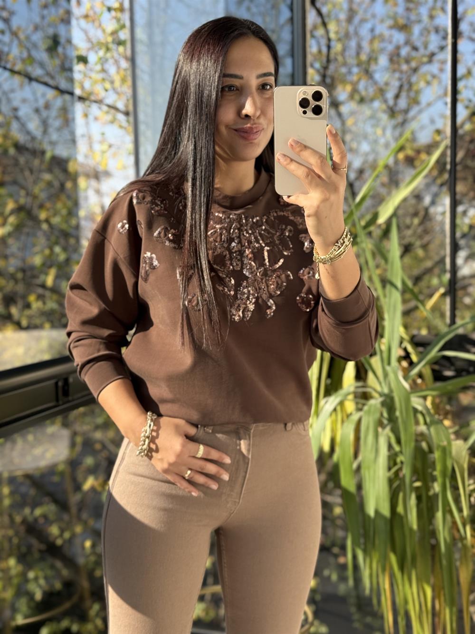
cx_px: 238
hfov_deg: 30.3
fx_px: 878
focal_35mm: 48
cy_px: 317
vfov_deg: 39.7
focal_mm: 6.76
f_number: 1.78
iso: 100
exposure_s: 1/928
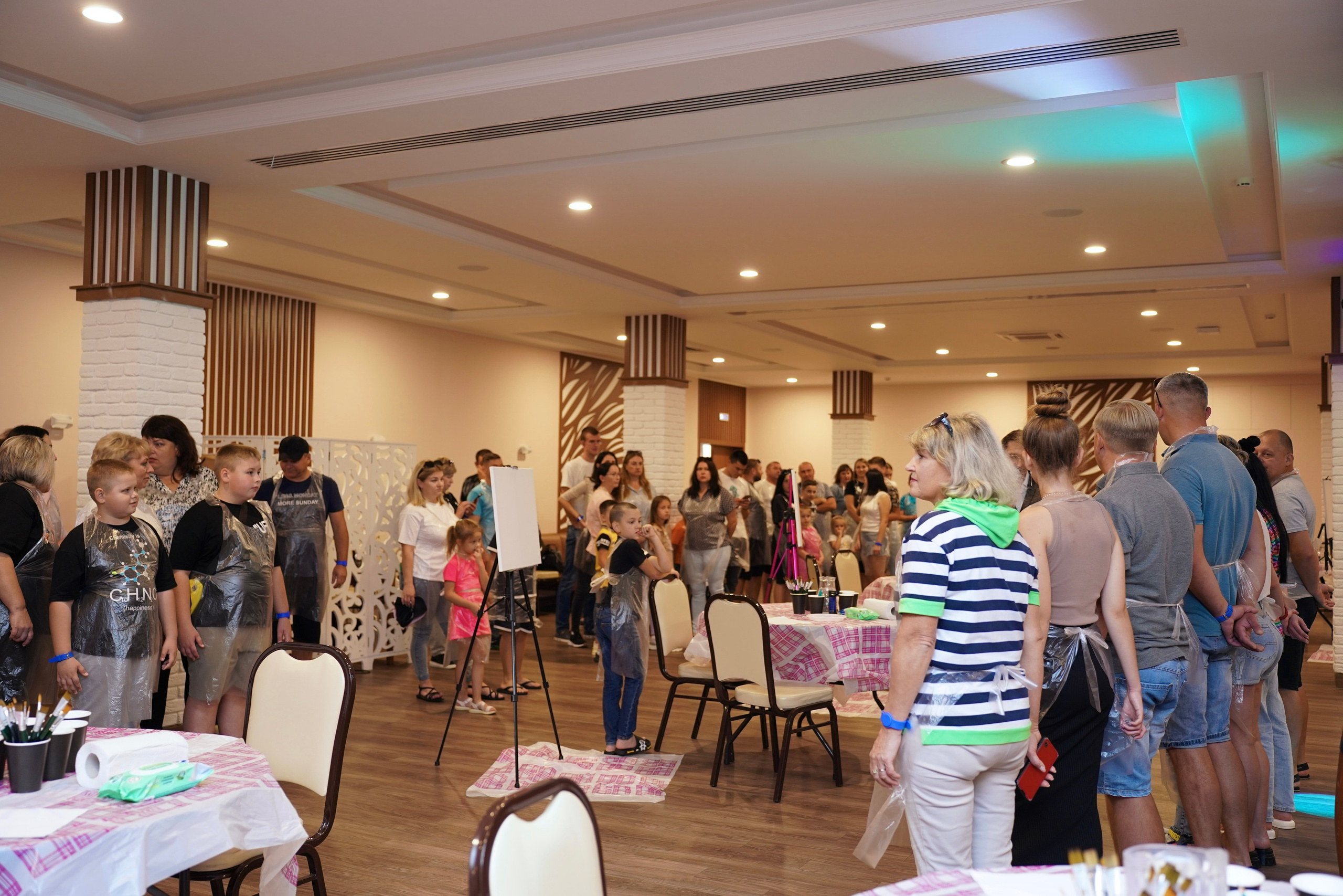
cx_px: 672
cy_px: 448
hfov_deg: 57.2
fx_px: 1231
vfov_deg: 40.0
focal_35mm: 33
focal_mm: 33
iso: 400
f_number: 2.8
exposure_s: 1/60
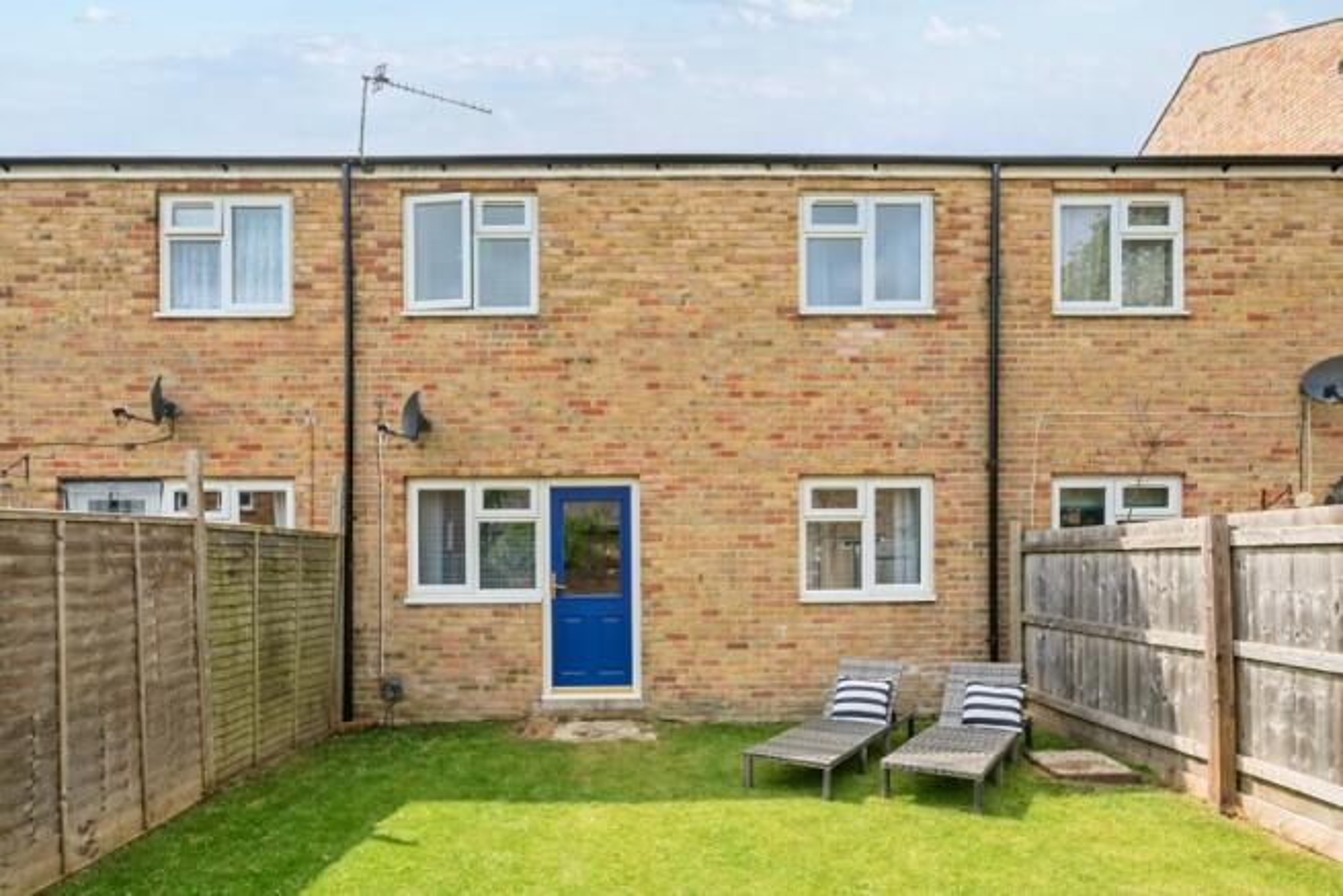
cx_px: 672
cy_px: 448
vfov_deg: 64.6
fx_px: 709
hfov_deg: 86.9
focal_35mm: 19
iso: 400
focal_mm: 13
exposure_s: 1/400
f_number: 8
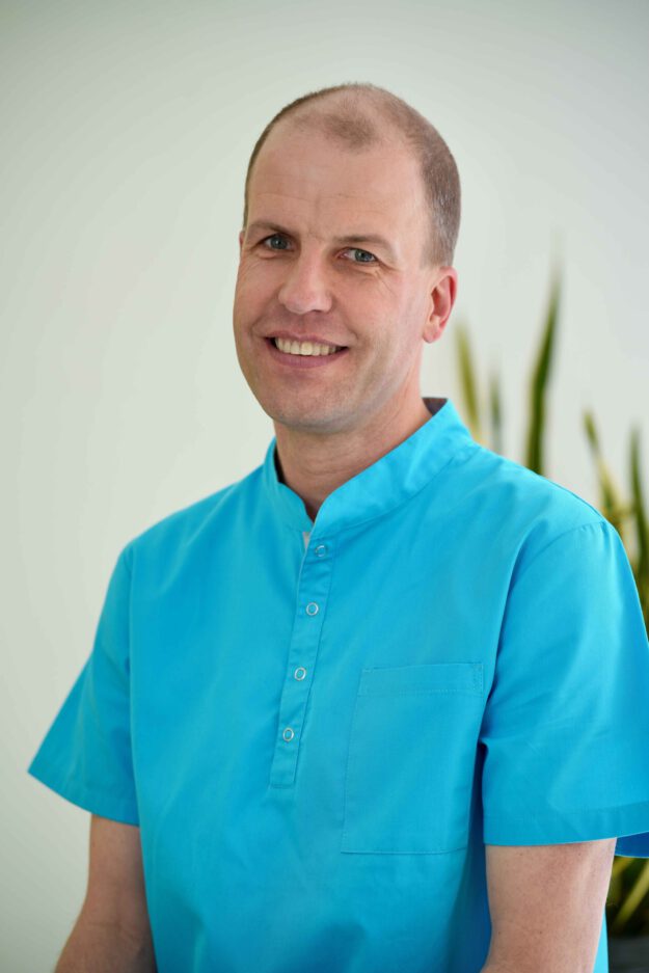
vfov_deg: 28.8
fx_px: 1892
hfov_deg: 19.5
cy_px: 486
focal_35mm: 70
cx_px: 324
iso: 100
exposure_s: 1/80
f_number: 2.8
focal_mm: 70
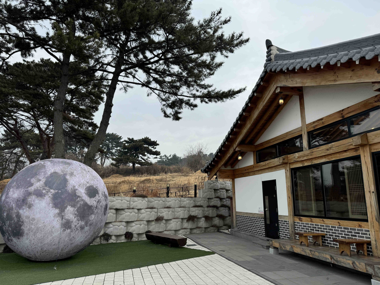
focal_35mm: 24
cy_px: 142
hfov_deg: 71.6
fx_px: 263
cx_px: 190
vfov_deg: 56.8
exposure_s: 1/2415
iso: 80
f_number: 1.78
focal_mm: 6.76
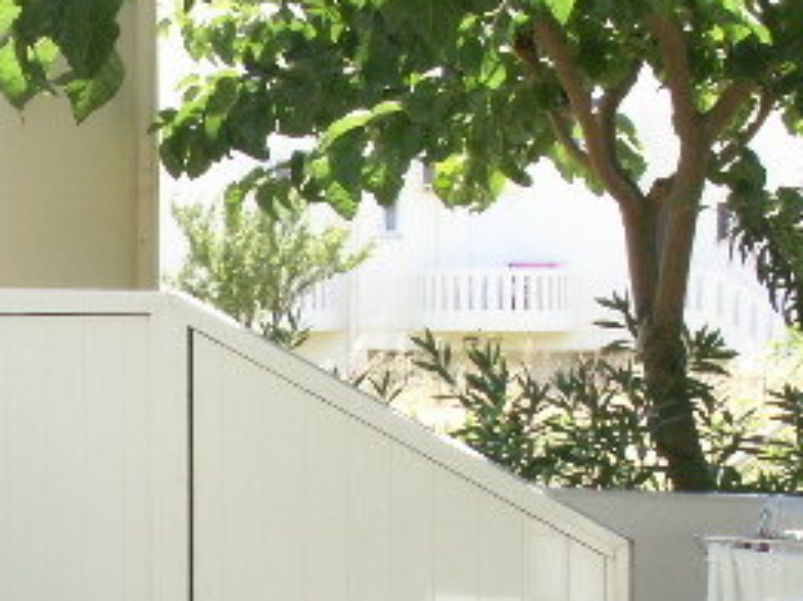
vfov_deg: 13.8
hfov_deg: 17.6
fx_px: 2480
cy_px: 460
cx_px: -123
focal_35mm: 107
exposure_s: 1/60
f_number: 8
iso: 100
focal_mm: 5.86
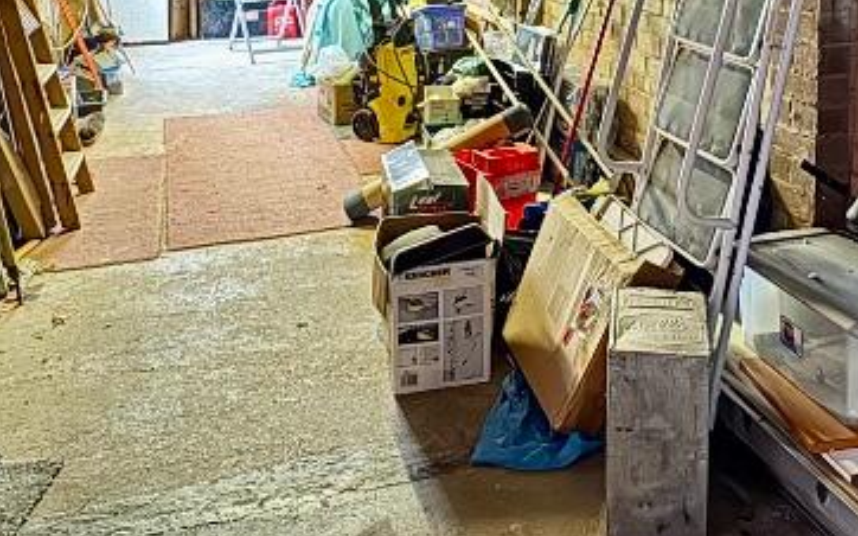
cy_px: -47
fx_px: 982
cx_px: 562
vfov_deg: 27.9
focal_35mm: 42
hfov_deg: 46.6
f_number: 2.2
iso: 1250
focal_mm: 2.22
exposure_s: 1/8
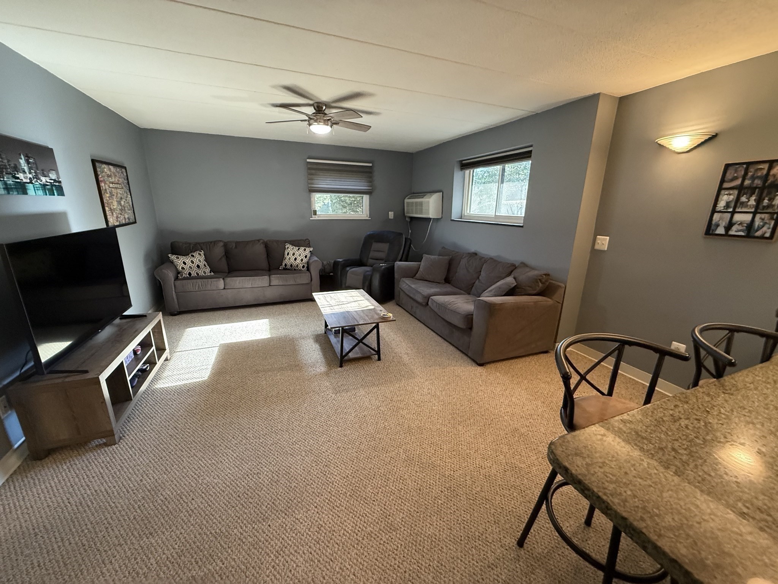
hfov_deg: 102.1
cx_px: 389
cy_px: 292
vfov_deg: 85.7
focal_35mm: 14
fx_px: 315
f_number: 2.2
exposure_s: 1/120
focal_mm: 2.22
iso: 640
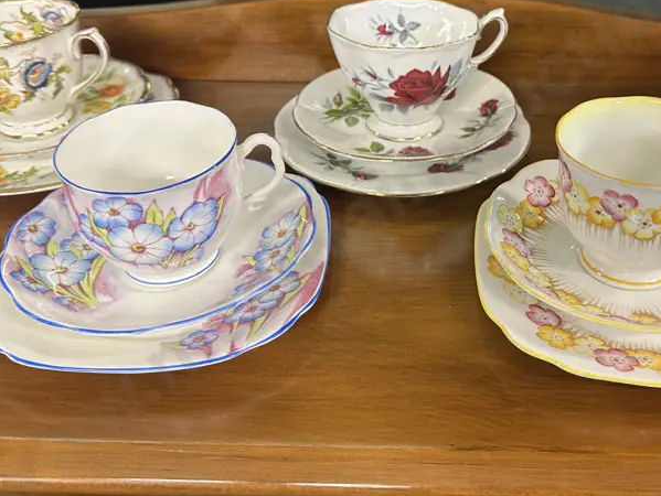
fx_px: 783
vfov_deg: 34.8
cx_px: 440
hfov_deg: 45.1
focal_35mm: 41
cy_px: 162
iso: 160
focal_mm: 6.86
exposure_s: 1/50
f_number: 1.78
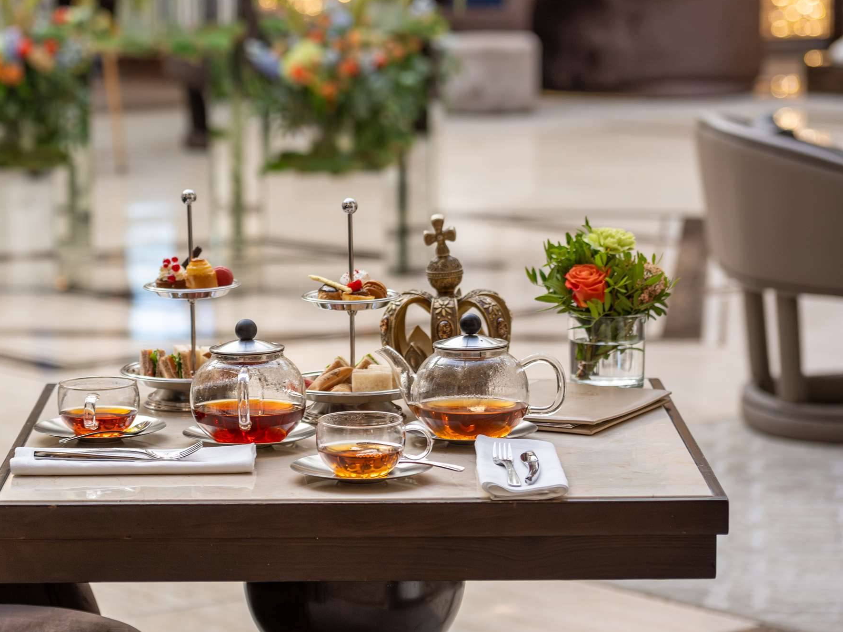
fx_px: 3238
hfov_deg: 14.8
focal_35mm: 133
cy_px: 211
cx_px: 196
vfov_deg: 11.1
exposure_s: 1/100
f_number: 3.5
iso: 1800
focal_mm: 85
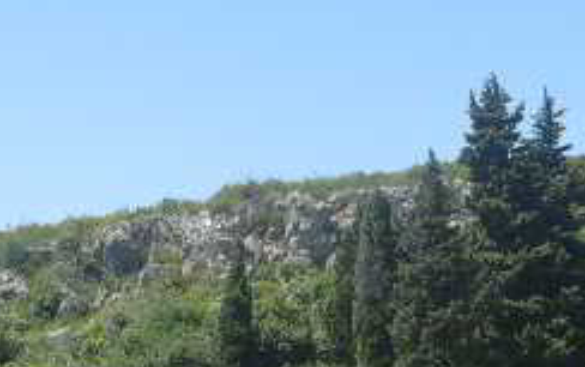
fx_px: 1436
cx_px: 374
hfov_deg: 23.0
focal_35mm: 90
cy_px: 360
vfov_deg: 14.3
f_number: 8
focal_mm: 18
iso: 125
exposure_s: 1/250
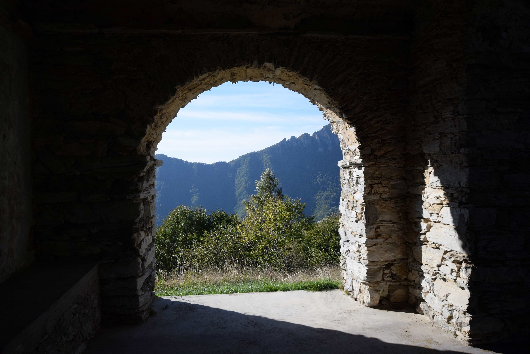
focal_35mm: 30
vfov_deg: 43.6
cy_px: 177
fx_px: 442
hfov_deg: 61.9
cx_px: 265
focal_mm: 20
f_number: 5.6
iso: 800
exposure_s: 1/3200
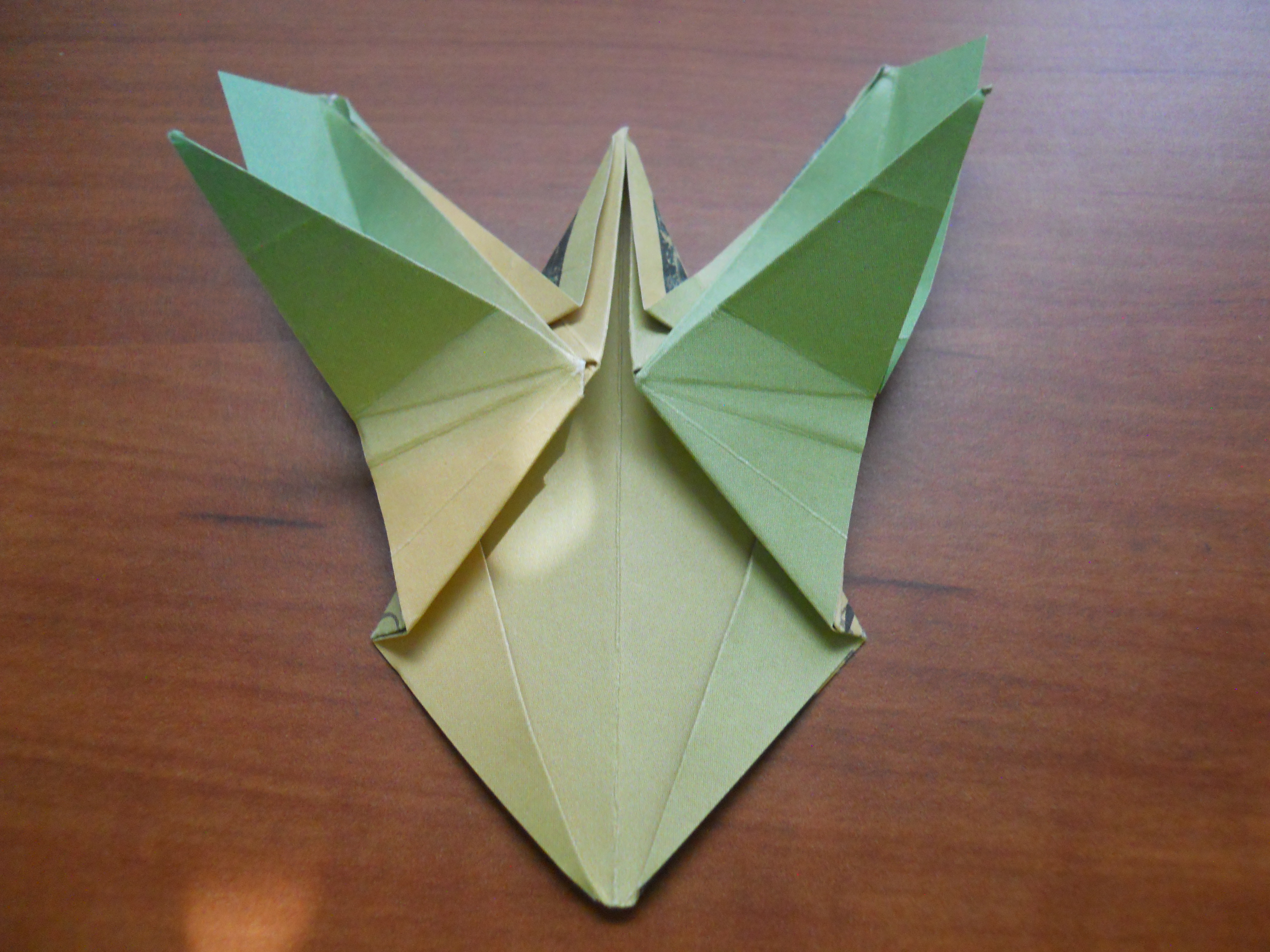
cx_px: 635
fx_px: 1027
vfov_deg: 49.7
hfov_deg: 63.4
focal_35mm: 28
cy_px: 476
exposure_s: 1/160
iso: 400
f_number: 2.7
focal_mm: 5
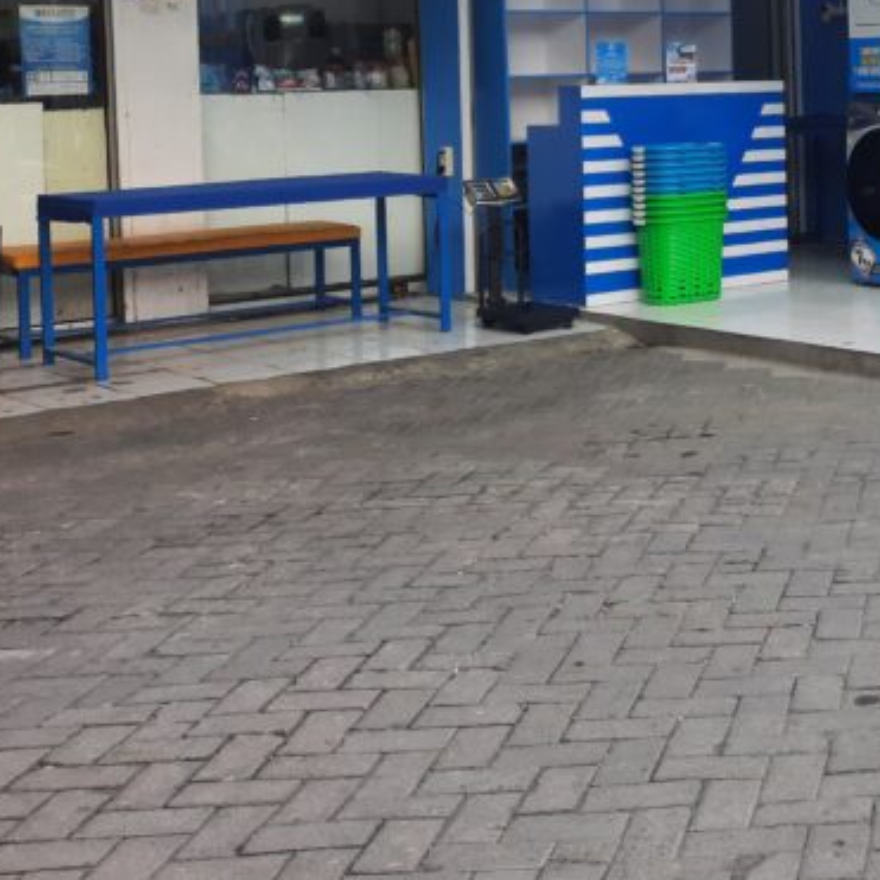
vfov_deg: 27.2
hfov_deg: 24.6
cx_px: 1141
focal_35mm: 61
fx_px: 1754
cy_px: 102
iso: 40
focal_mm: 4.6
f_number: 2
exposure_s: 1/170
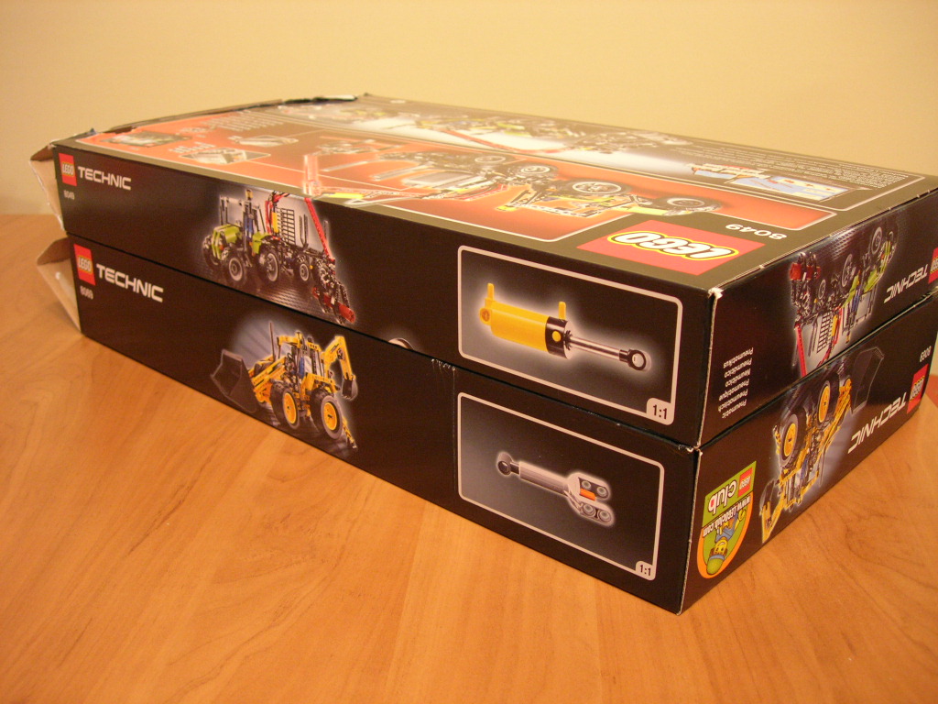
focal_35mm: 38
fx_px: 1030
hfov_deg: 49.0
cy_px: 352
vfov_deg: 37.7
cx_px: 469
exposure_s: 1/4
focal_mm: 7.8
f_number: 2.8
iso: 166
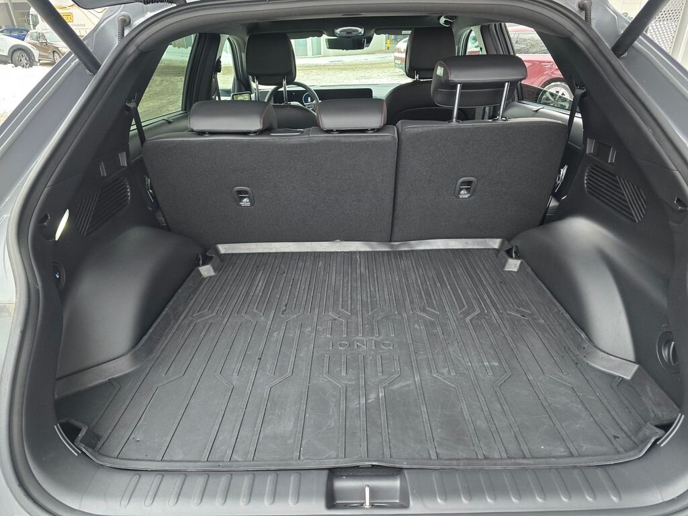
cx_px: 344
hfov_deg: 73.9
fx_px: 457
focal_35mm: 23
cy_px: 258
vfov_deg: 58.9
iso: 250
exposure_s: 1/180
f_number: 1.7
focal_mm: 6.3
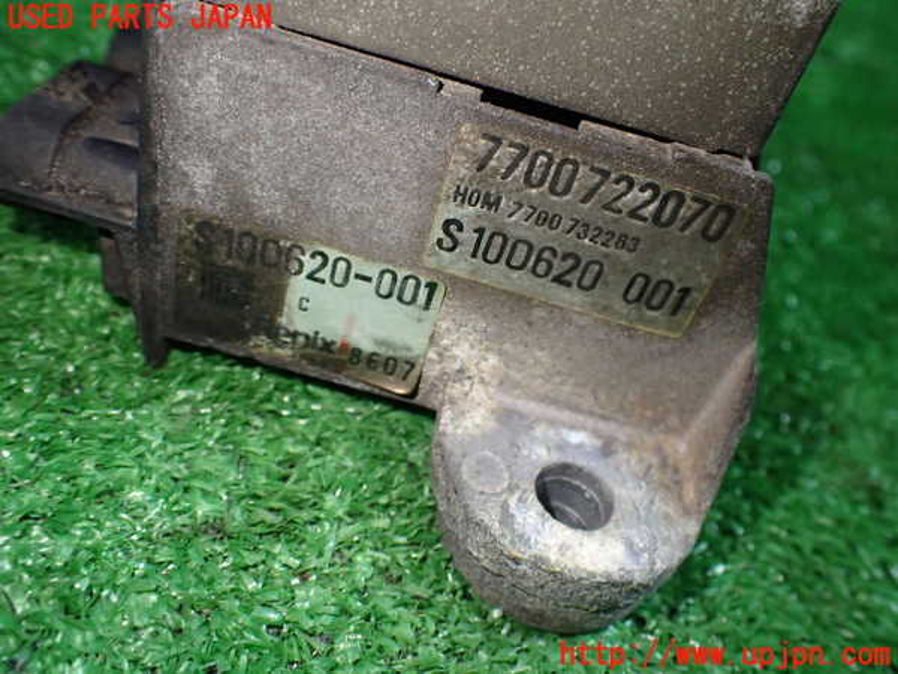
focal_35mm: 30
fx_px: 778
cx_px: 449
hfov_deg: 60.0
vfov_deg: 46.8
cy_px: 337
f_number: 2.3
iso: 500
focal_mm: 5.4
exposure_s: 1/125
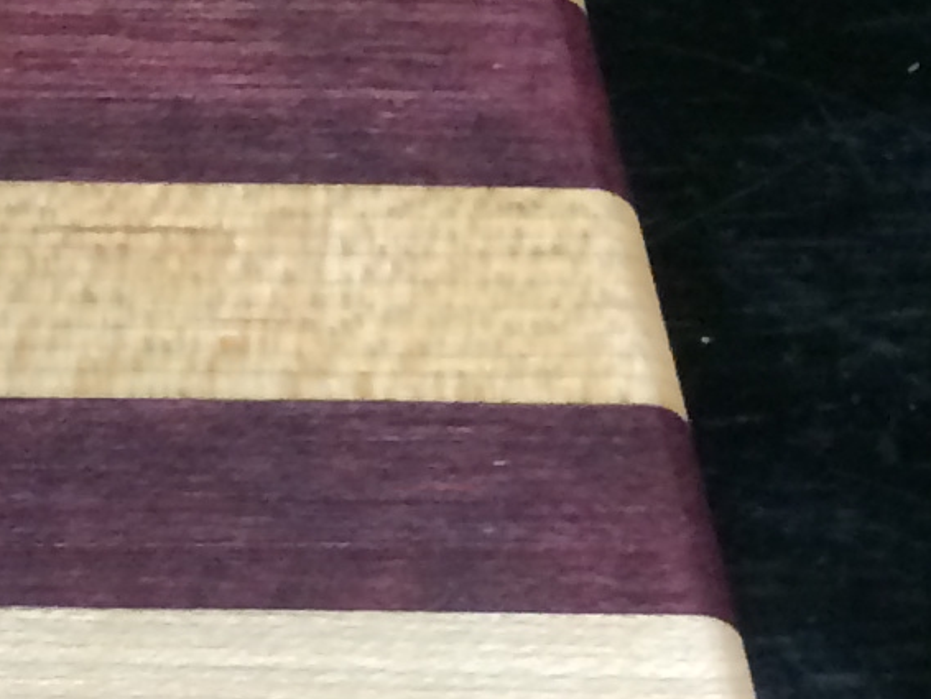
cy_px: 1095
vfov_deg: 8.4
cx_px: -1739
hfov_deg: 9.4
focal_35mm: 173
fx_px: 4655
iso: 100
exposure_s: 1/30
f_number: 2.2
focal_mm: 4.12
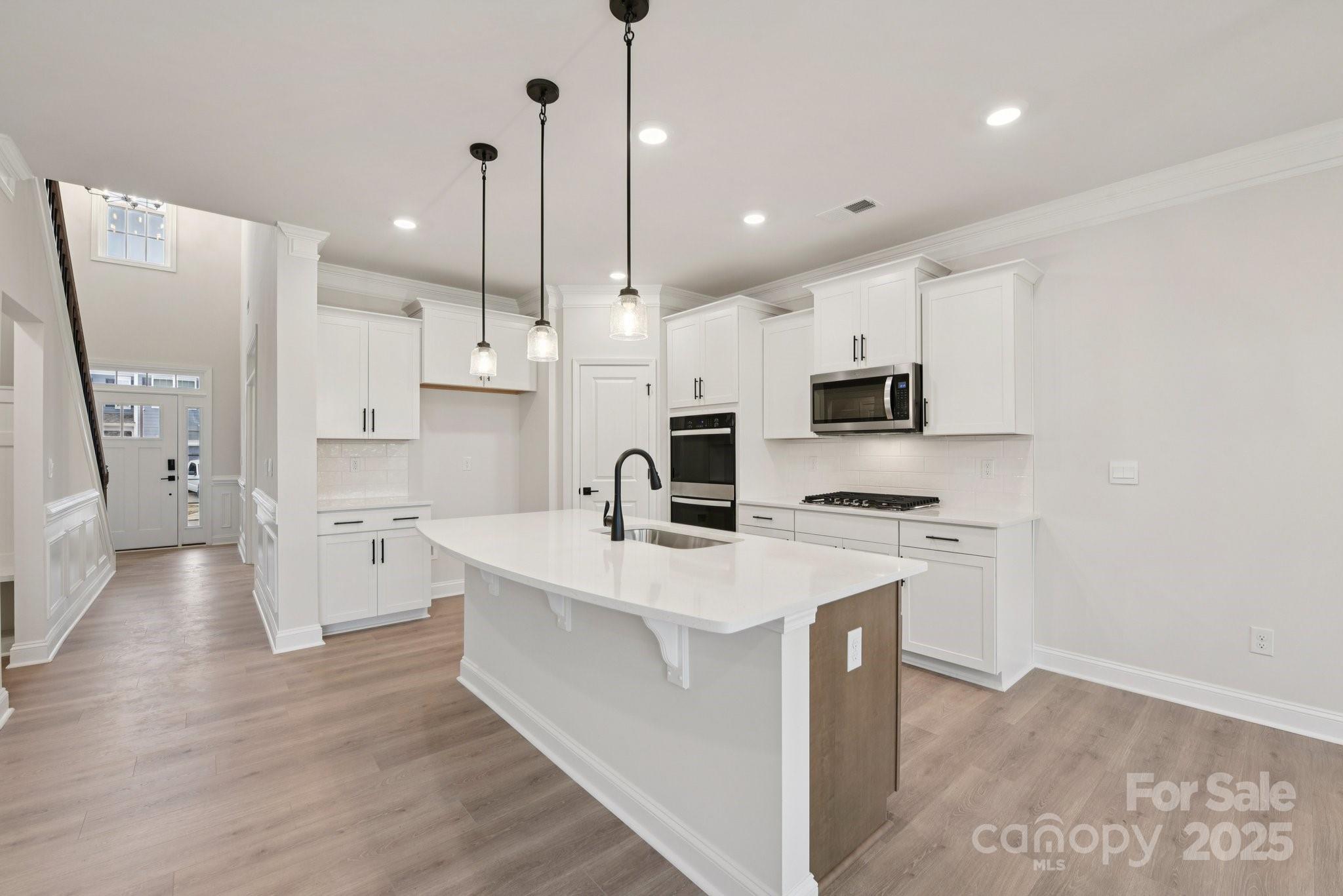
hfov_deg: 100.4
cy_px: 448
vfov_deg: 77.4
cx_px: 672
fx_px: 560
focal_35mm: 15
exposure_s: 1/20
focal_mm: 15
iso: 200
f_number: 8
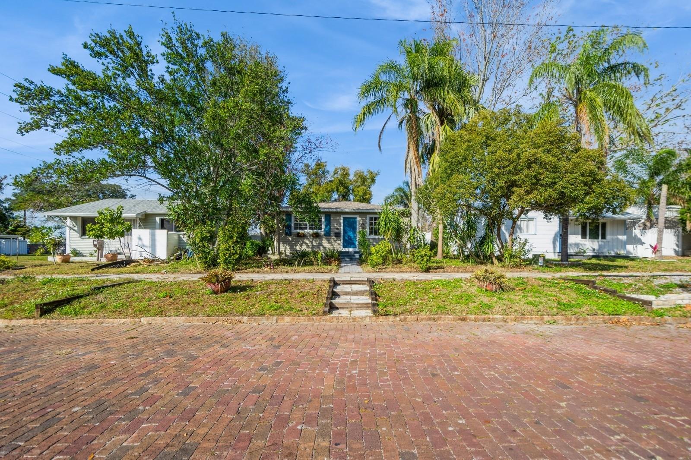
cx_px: 346
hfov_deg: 100.4
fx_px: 288
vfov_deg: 77.3
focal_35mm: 15
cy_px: 230
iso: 200
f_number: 8
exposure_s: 1/400
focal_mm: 10
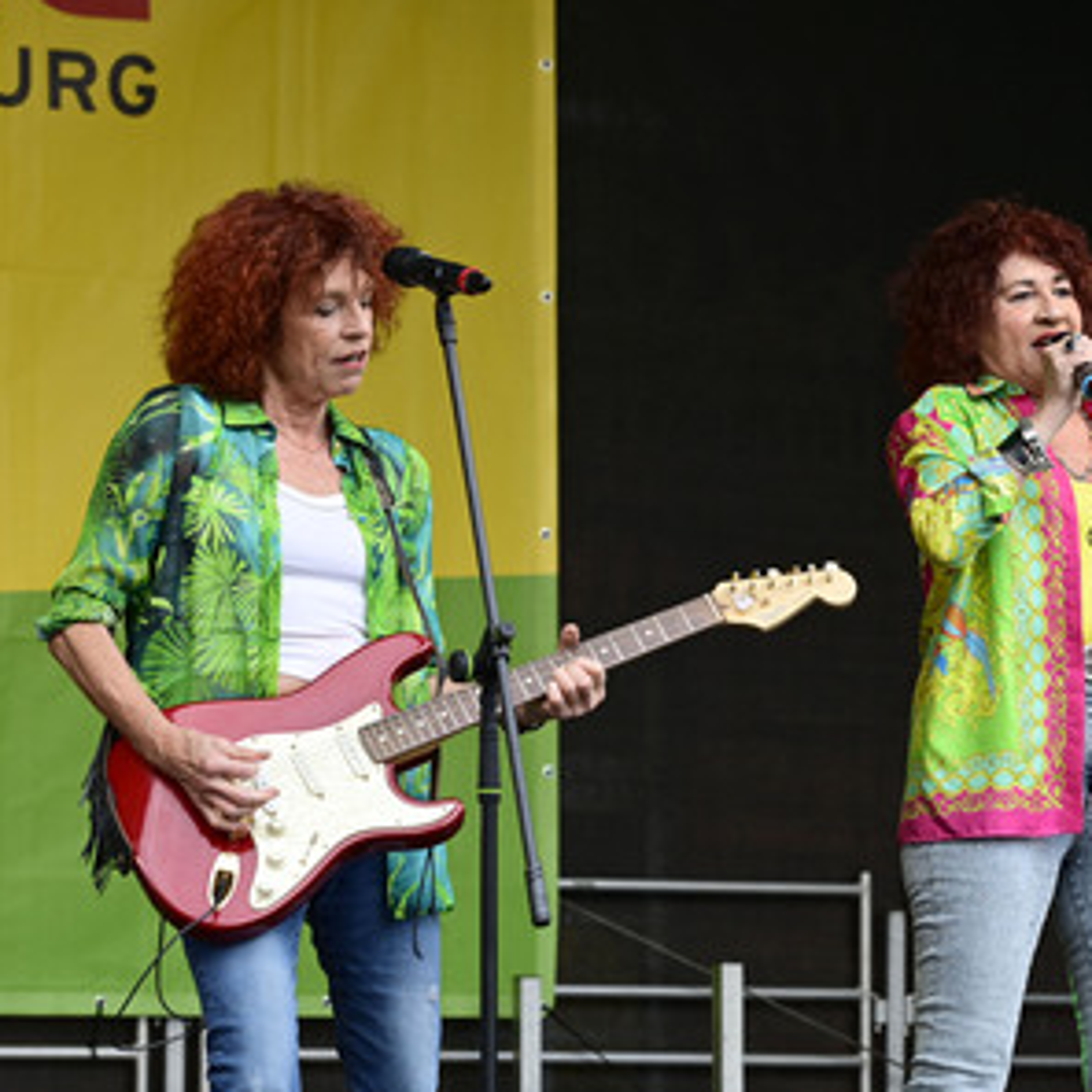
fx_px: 5354
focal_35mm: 150
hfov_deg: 11.6
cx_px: 762
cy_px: 550
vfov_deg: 11.6
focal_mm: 116
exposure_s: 1/250
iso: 400
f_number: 5.6
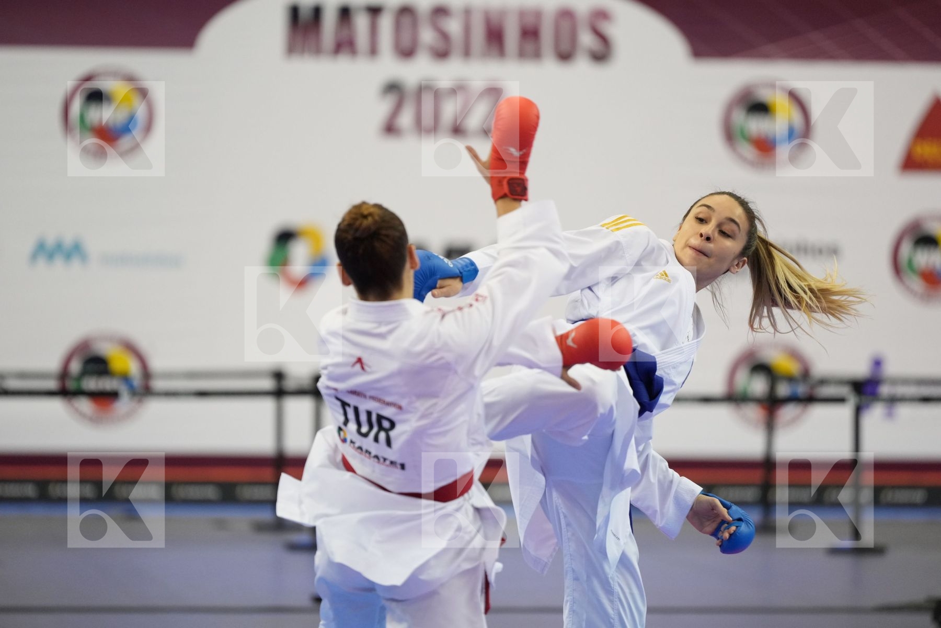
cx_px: 470
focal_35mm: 200
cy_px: 314
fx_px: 5227
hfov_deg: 10.3
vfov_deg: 6.9
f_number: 2.8
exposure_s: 1/1000
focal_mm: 200
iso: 3200
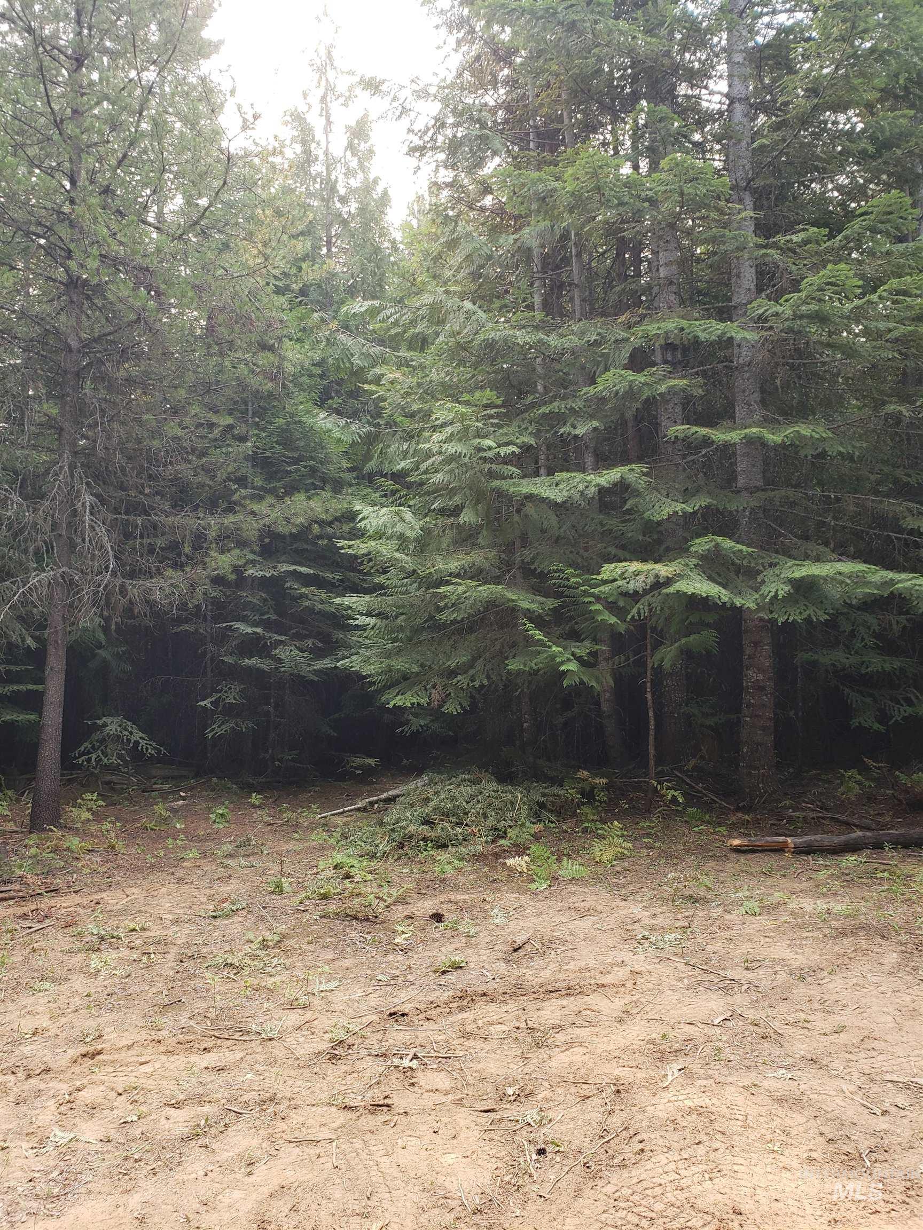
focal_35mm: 26
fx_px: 924
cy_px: 615
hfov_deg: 53.1
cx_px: 462
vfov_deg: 67.3
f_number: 2.4
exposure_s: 1/120
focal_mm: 4.3
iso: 64
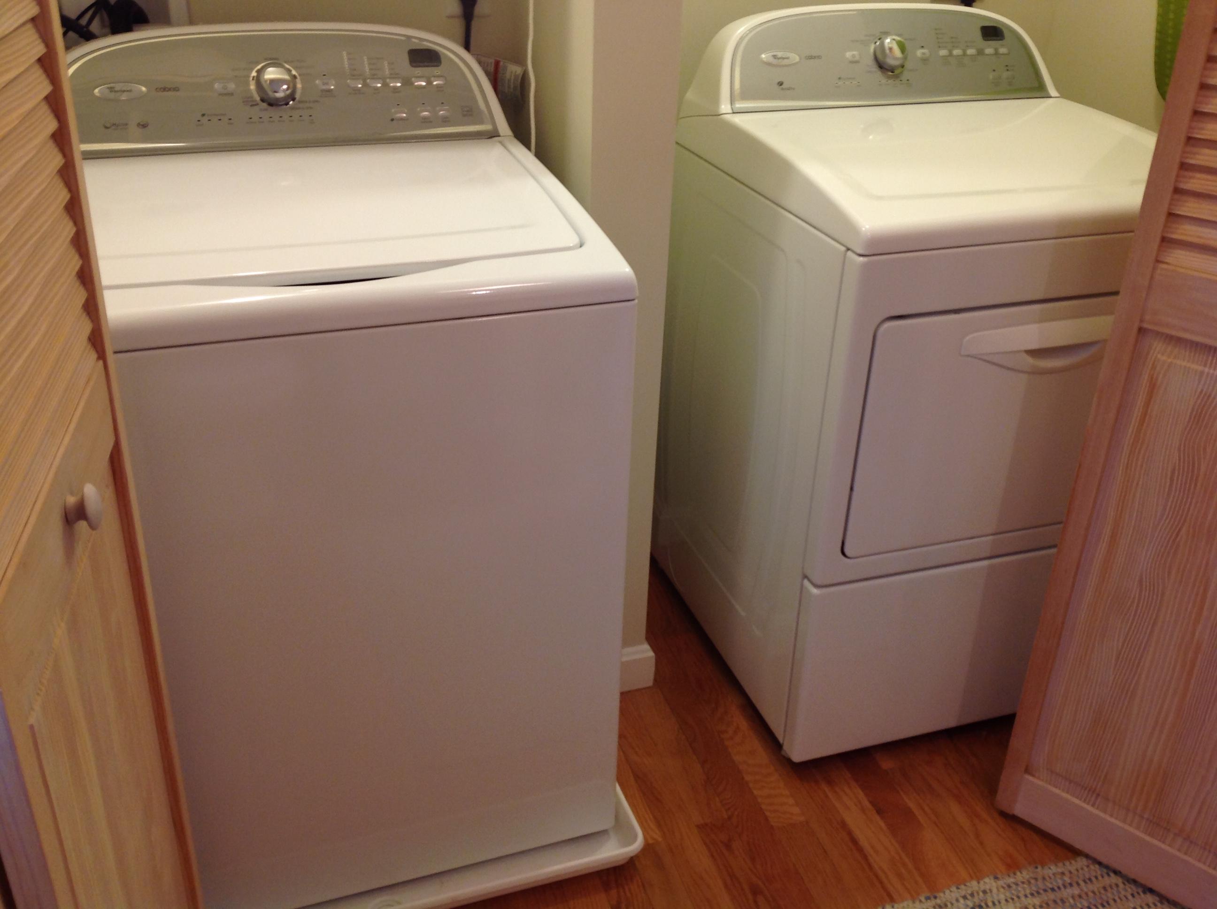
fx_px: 1229
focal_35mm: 35
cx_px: 608
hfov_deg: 52.7
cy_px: 454
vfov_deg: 40.6
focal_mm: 4.28
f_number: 2.4
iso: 50
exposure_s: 1/15
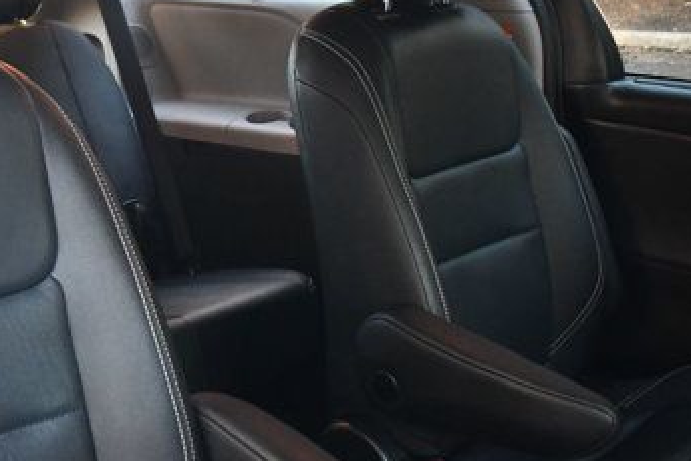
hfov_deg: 34.0
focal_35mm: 56
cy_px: 122
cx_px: 91
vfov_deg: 24.0
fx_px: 1075
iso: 3200
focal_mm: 20
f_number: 3.8
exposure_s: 1/80
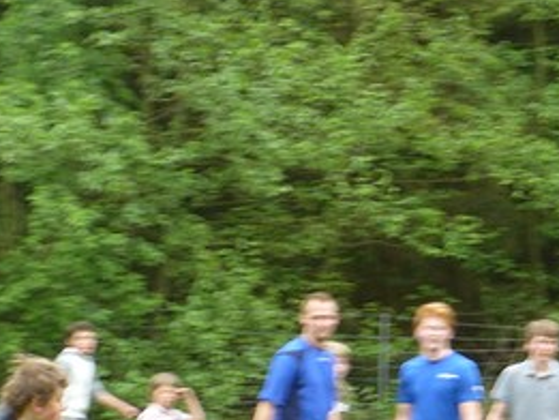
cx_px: 720
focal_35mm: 190
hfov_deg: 10.2
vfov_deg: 7.8
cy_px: 364
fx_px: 3070
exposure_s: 1/60
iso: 200
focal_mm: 11
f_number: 4.8
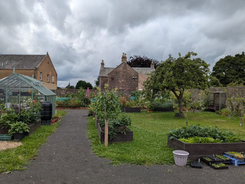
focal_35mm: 27
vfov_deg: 51.4
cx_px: 122
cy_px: 92
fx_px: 191
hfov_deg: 65.3
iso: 52
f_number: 1.73
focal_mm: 4.38
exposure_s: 1/1949
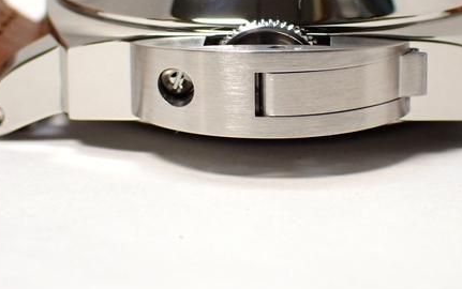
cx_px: 275
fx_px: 1625
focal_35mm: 129
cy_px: 63
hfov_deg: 16.2
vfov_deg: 10.2
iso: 400
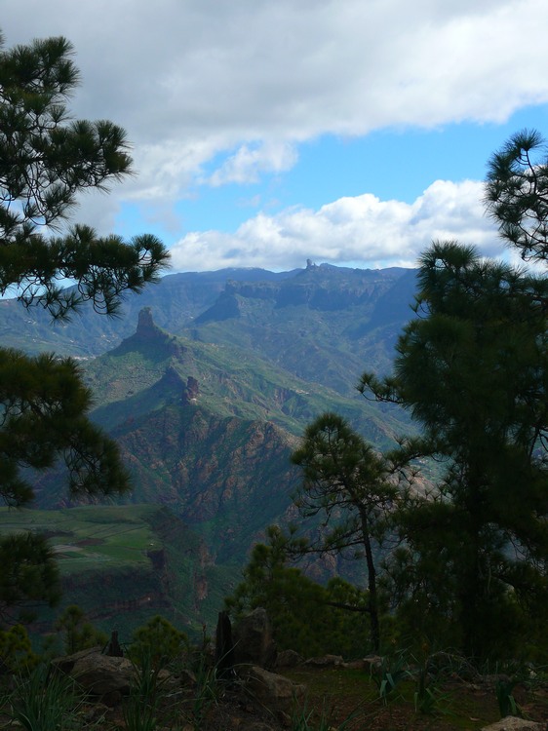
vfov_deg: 34.9
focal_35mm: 55
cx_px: 274
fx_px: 1162
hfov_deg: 26.5
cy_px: 366
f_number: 4.5
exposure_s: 1/250
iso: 100
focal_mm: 11.7
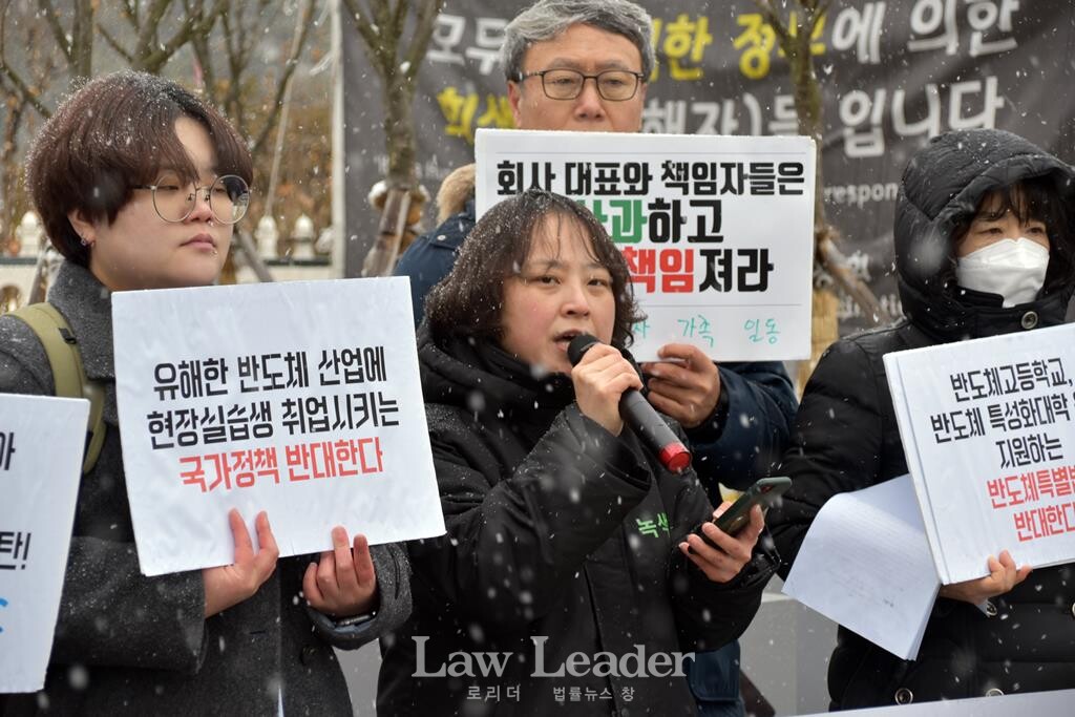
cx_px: 538
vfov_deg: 12.2
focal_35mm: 112
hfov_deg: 18.2
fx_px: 3360
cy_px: 358
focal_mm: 75
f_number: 5.3
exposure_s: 1/160
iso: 100
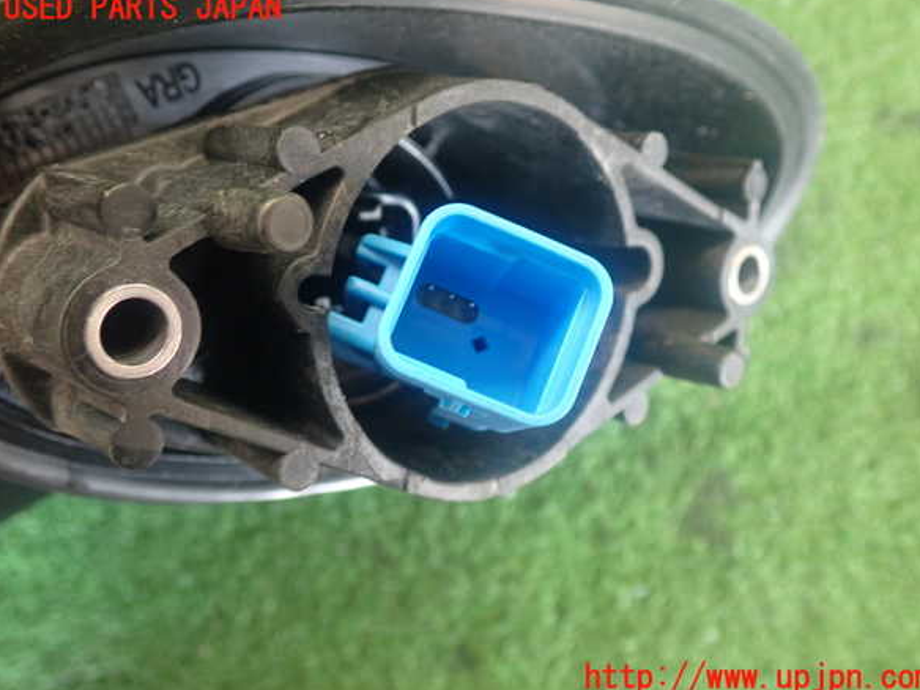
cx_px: 468
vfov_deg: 38.7
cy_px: 343
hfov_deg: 50.1
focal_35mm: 37
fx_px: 983
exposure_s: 1/40
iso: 400
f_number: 2.5
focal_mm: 6.37
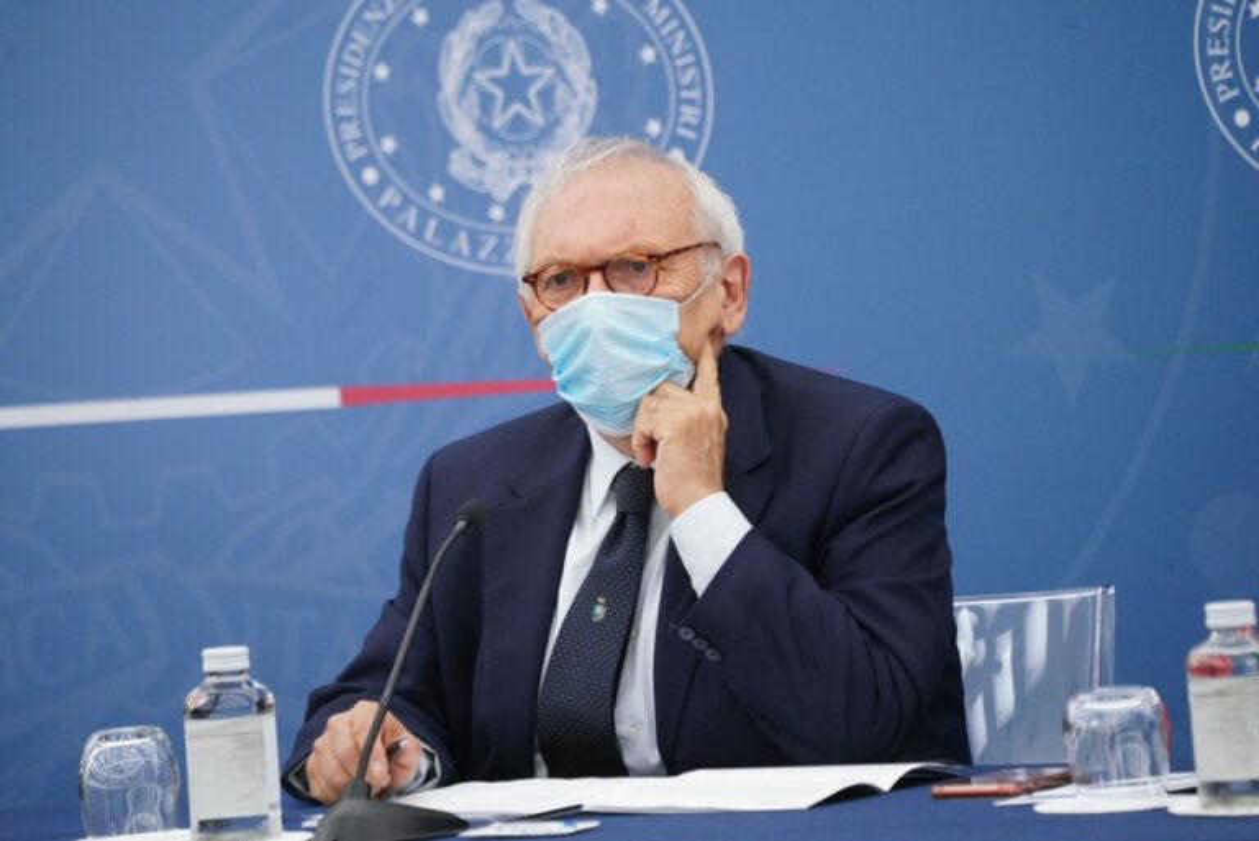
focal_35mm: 330
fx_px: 11547
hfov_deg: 6.2
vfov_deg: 4.2
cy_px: 420
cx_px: 630
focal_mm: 330
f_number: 5.6
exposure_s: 1/200
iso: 6400
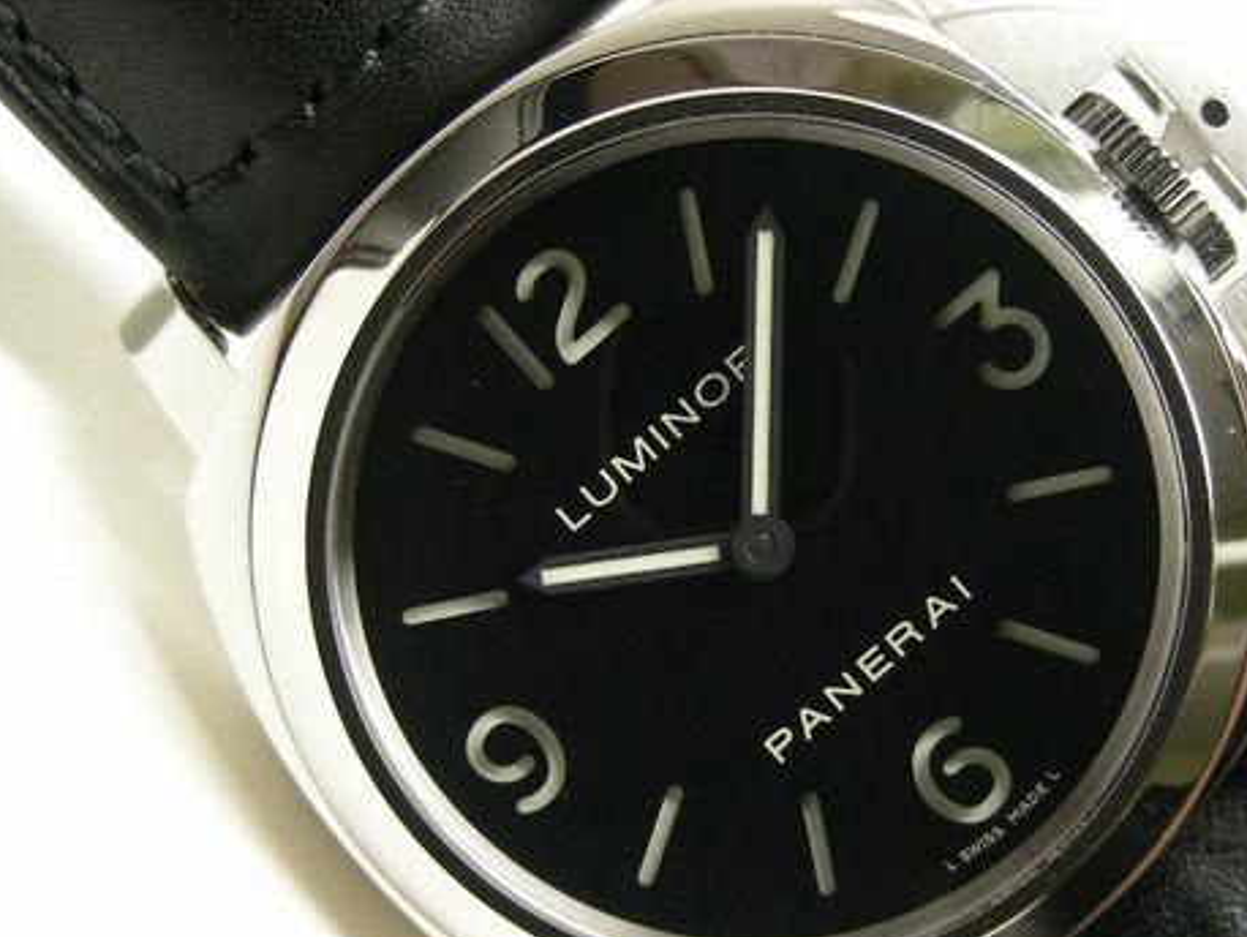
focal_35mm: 81
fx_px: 2919
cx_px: 817
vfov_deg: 18.2
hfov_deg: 24.0
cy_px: 498
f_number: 3.5
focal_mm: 9.7
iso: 50
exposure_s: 1/40.2
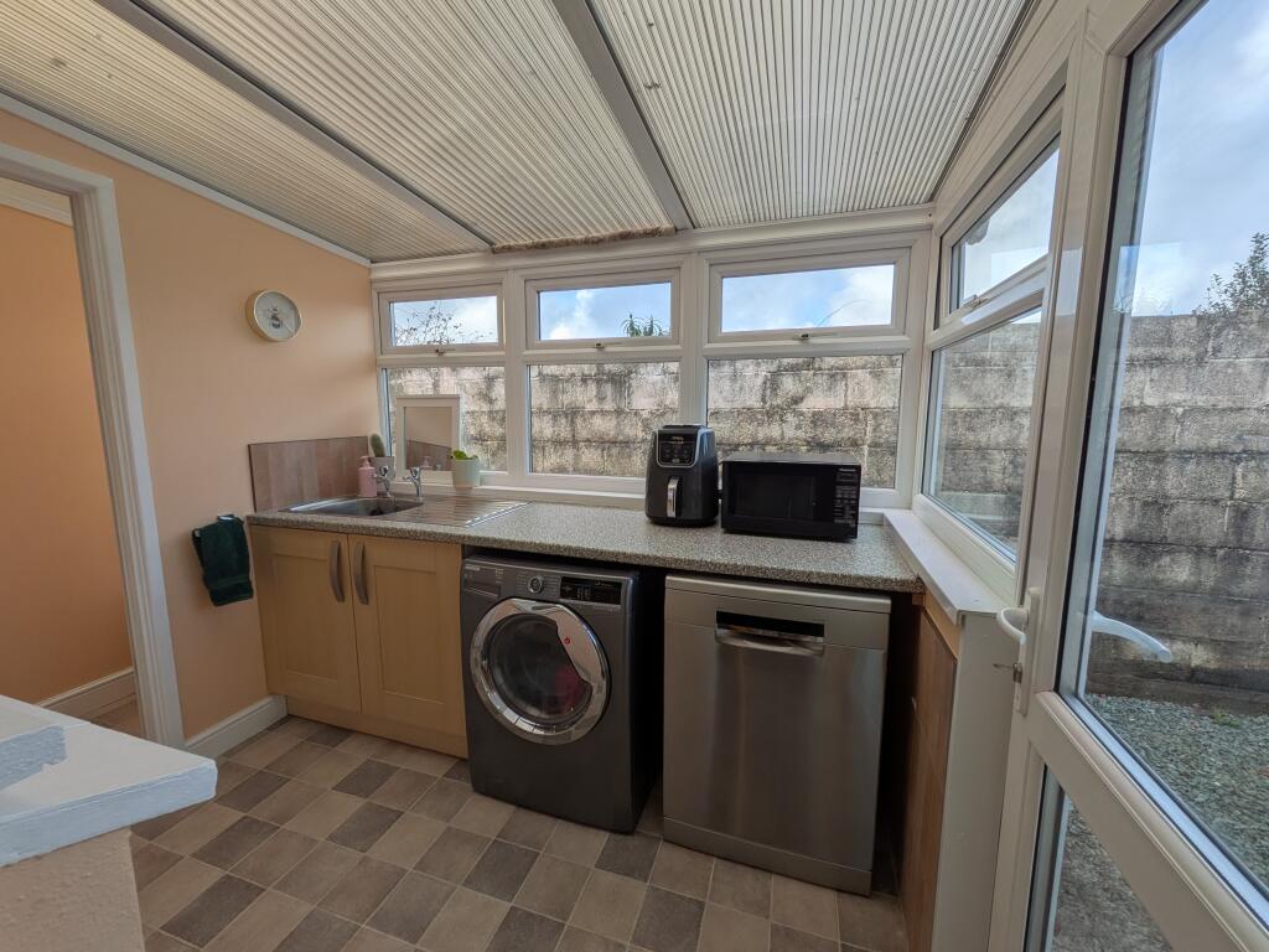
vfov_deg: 85.7
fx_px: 513
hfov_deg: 102.1
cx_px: 634
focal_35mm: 14
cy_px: 476
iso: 49
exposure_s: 1/501
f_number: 2.2
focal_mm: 1.83
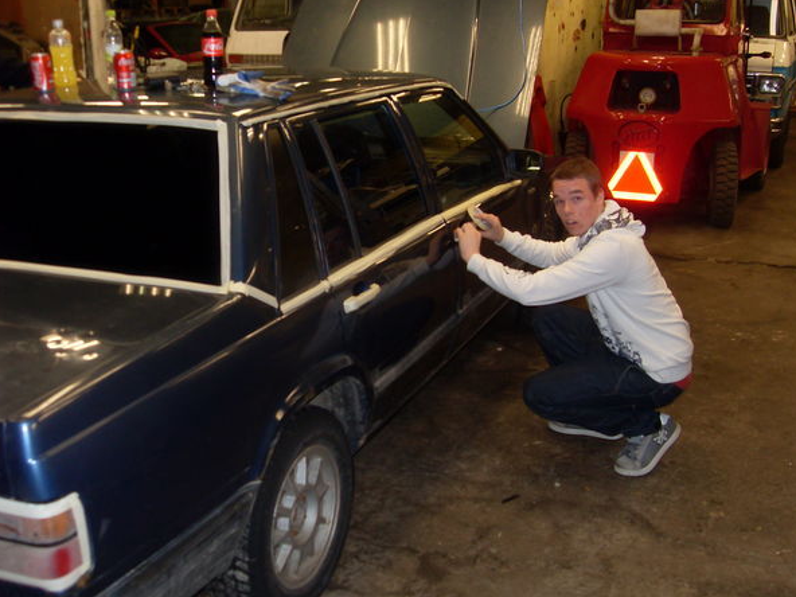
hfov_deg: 46.8
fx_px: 920
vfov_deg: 36.0
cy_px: 297
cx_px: 426
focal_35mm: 40
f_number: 2.8
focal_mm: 6.3
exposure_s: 1/45
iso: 120
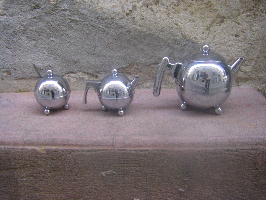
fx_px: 292
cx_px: 133
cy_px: 100
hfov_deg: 49.0
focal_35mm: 38
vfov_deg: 37.7
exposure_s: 1/50
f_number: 3.5
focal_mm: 6.3
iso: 320
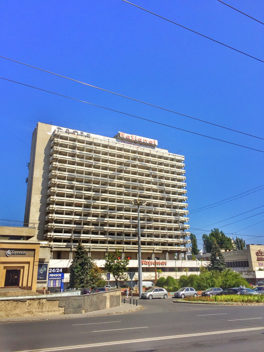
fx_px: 295
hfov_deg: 48.2
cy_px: 176
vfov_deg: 61.7
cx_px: 132
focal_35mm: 29
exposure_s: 1/4405
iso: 32
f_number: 2.2
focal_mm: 4.15
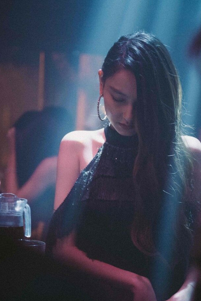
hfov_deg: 16.7
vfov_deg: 24.8
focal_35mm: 82
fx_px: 686
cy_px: 150
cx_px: 98
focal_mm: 70
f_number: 2.8
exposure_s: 1/160
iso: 6400
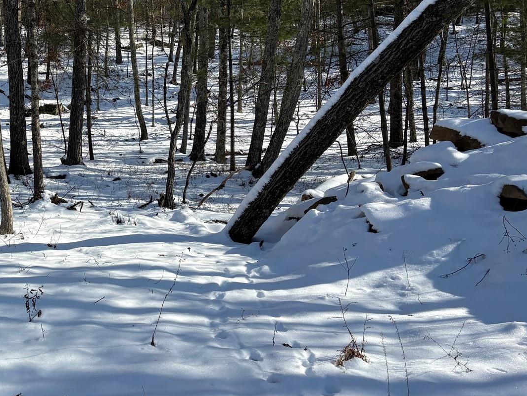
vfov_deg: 29.1
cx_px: 54
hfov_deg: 35.9
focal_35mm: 50
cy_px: 170
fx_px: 761
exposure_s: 1/2747
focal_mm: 5.96
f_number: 1.6
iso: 50
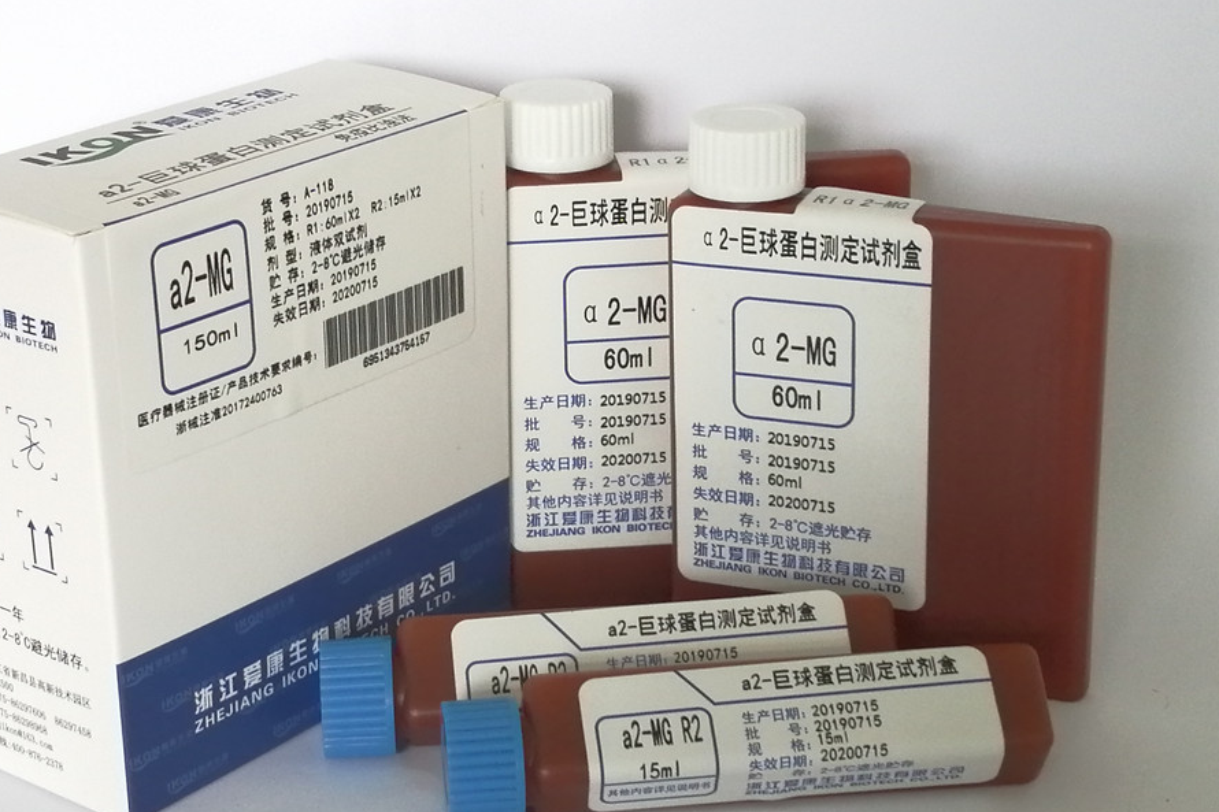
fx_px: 2573
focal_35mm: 76
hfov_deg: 26.6
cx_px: 544
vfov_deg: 17.9
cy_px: 434
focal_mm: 3.64
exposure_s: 1/50
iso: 80
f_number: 1.8
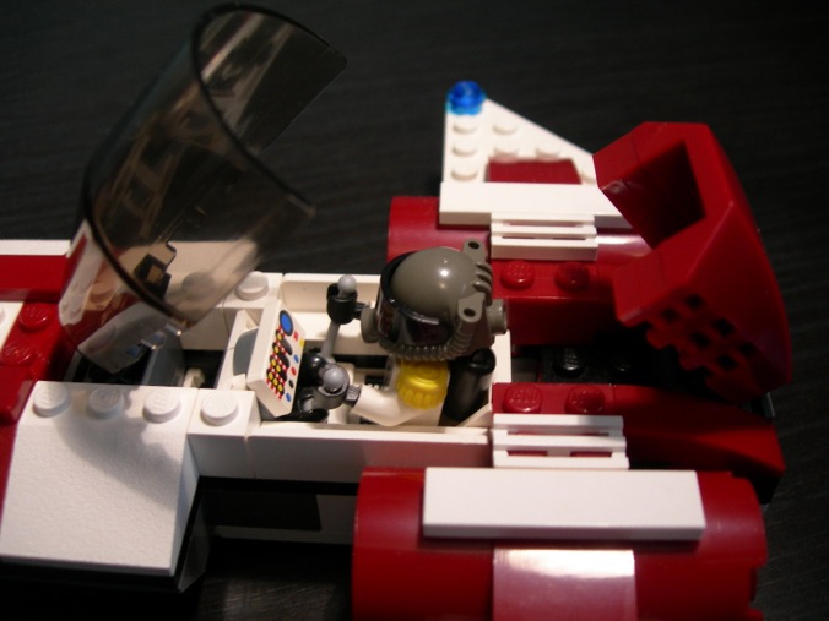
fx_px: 910
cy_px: 310
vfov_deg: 37.7
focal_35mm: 38
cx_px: 414
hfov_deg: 49.0
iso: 50
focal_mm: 7.8
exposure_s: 1/12.1
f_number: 2.8
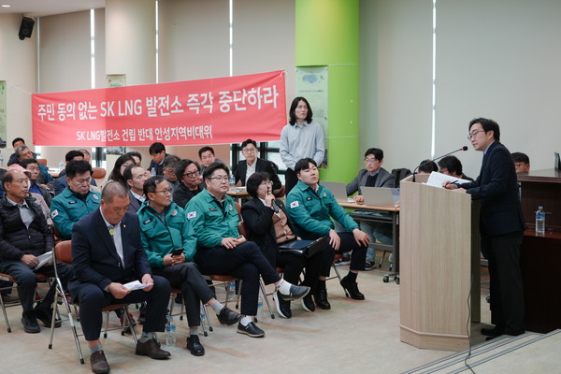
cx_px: 280
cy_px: 187
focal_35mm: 50
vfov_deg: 27.0
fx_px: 779
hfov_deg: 39.6
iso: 500
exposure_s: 1/50
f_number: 4.5
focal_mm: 50
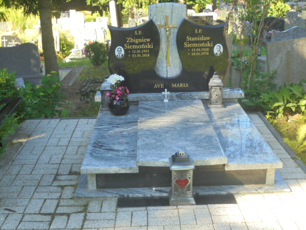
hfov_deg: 38.9
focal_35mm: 49
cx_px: 153
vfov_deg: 29.7
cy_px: 115
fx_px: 433
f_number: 4.8
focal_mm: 8.9
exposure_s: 1/60
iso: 100
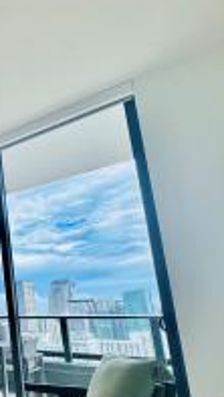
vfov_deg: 61.3
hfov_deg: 23.6
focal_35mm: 31
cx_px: -159
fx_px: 327
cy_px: 260
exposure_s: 1/185
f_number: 2.2
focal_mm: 2.22
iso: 40
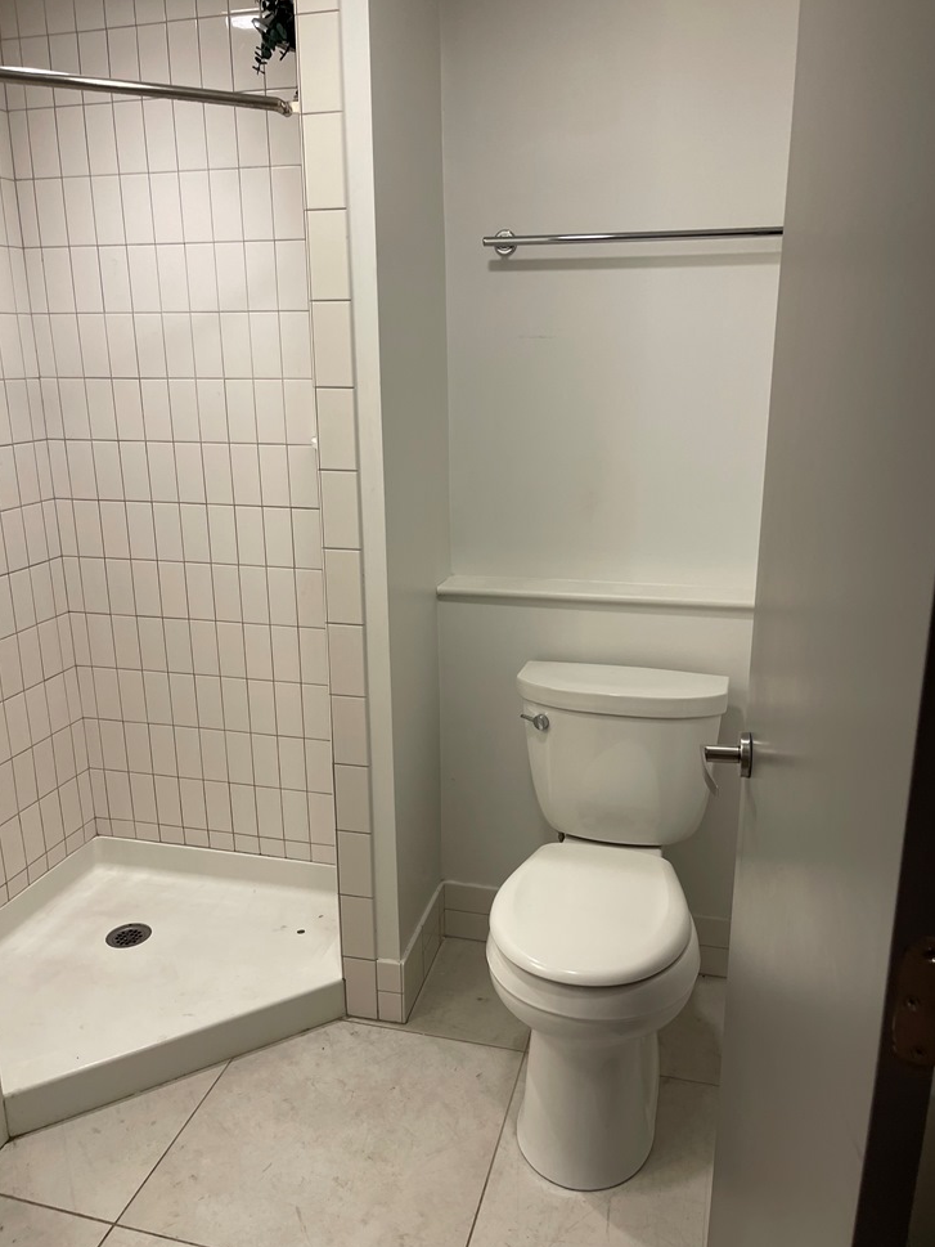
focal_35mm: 26
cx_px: 478
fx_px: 936
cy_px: 615
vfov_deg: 67.3
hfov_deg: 53.1
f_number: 1.6
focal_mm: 5.1
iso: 125
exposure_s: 1/118
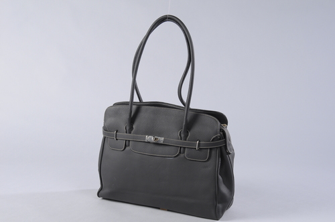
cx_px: 168
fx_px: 585
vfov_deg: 21.5
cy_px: 111
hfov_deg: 31.9
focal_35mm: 63
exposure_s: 1/125
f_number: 13
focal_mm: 42
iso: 200
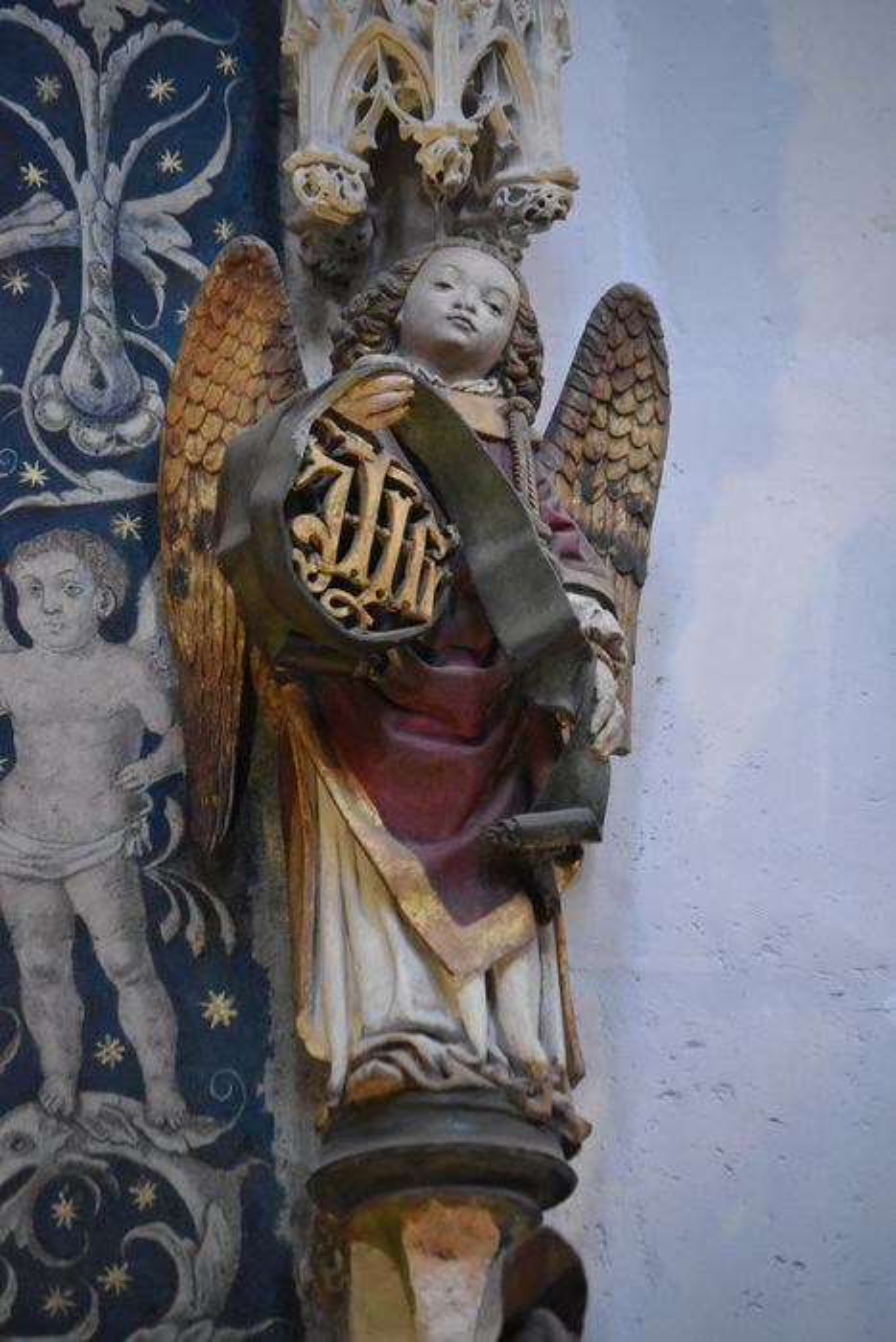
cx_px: 448
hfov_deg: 9.6
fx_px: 5317
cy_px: 671
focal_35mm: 142
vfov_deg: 14.4
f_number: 4.5
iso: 6400
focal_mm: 95
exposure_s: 1/125
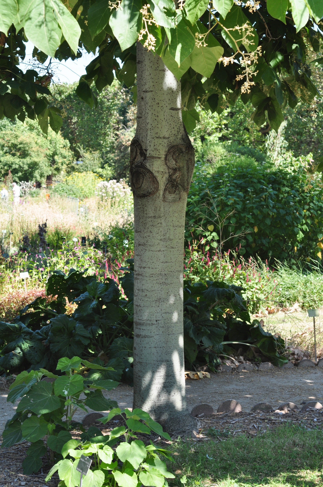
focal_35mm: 90
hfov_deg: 15.1
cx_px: 162
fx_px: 1214
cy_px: 244
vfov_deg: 22.6
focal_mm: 60
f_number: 8
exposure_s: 1/125
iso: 200
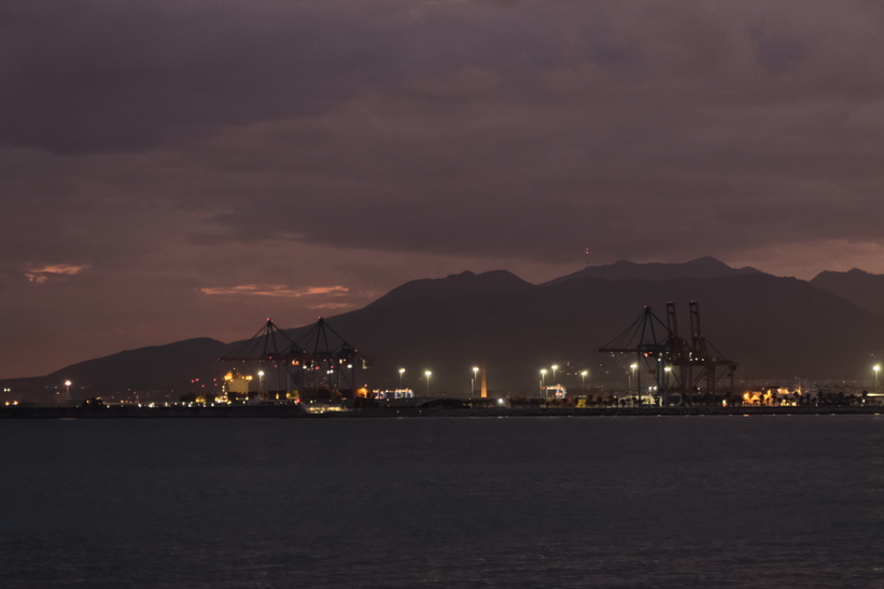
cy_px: 324
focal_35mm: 131
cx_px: 500
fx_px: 3216
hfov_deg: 15.6
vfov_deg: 10.5
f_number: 2.8
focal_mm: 70
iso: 3200
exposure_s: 1/100
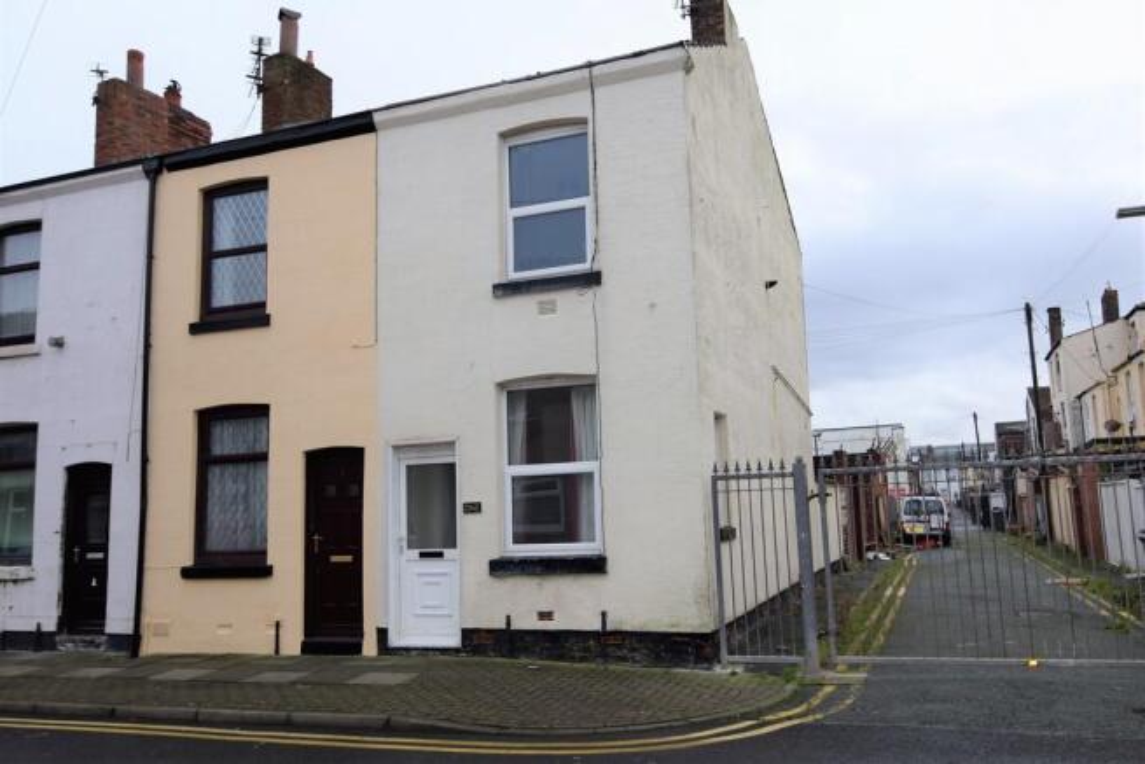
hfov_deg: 73.7
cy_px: 382
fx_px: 763
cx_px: 572
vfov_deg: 53.2
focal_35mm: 24
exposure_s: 1/160
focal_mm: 16
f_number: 6.3
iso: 100
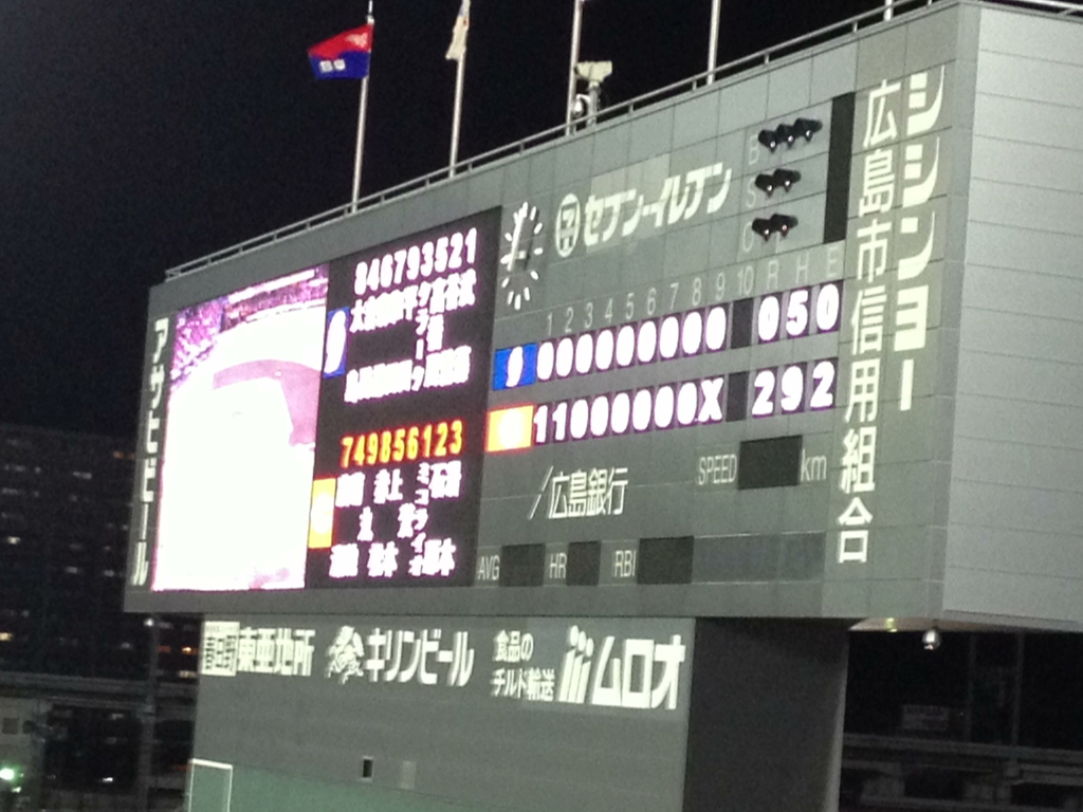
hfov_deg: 52.6
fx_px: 1095
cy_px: 406
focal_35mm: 35
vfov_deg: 40.7
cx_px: 542
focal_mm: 4.28
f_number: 2.4
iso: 125
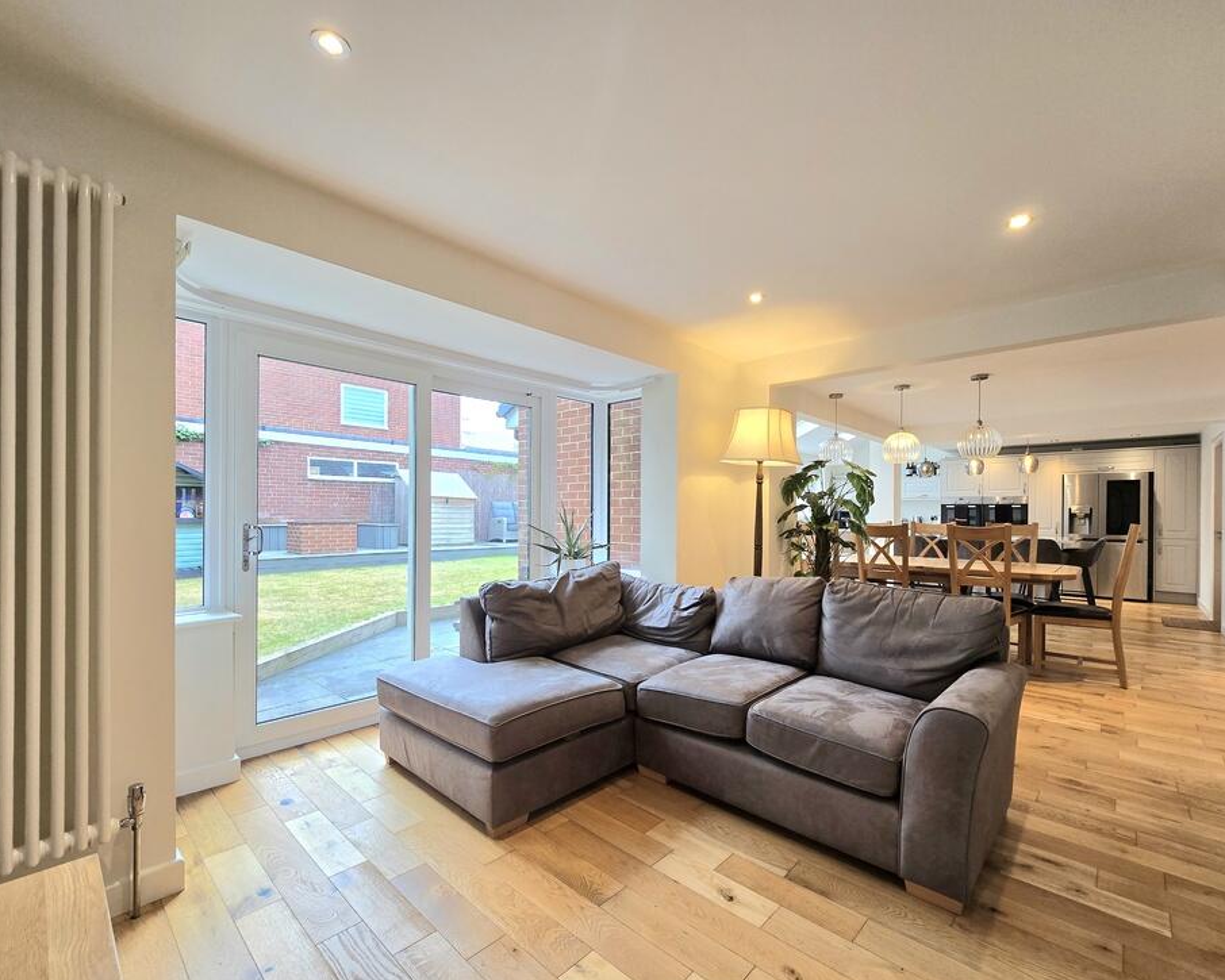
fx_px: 508
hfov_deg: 100.7
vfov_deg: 88.0
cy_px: 506
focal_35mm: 14
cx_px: 627
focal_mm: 2.2
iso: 64
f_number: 2.2
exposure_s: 1/50.3
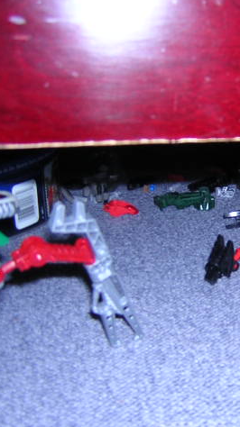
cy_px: 213
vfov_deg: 39.2
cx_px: 226
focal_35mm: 53
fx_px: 601
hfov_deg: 22.0
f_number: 2.6
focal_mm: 4.7
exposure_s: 1/60.1
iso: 100
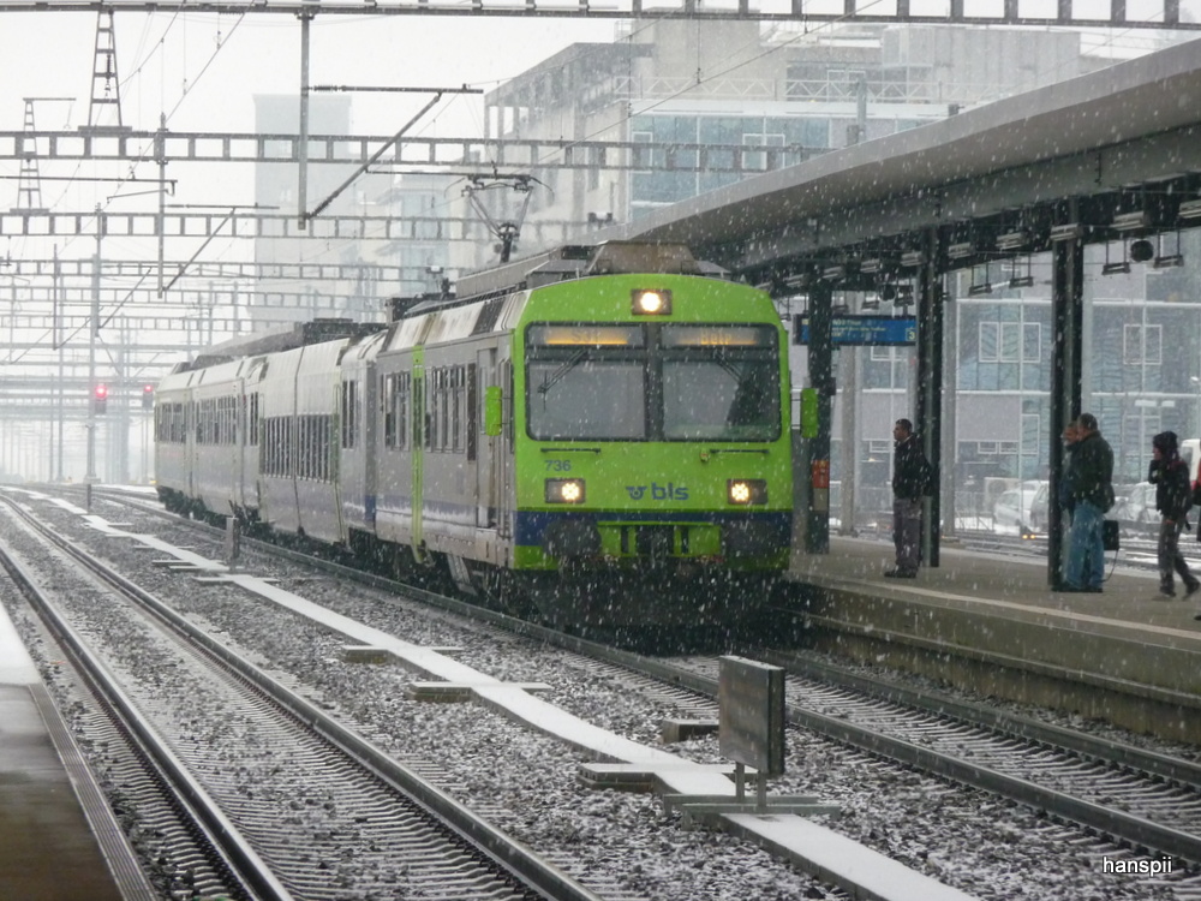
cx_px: 600
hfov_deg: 9.3
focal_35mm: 212
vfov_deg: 7.0
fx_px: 7355
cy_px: 450
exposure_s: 1/80
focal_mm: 36.4
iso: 320
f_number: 4.8
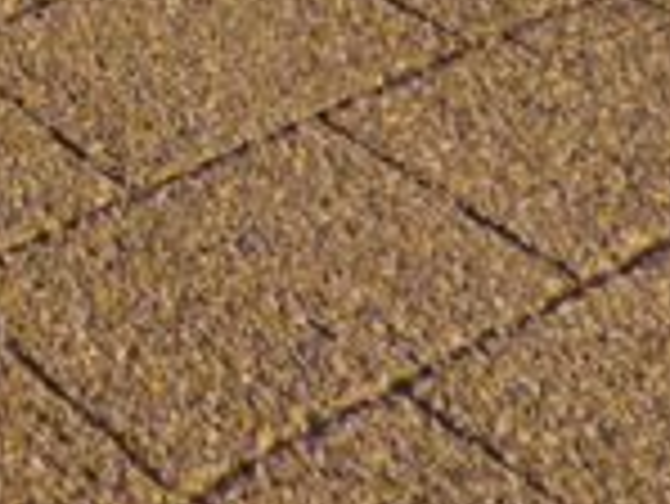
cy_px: -756
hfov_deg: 15.3
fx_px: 1860
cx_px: -769
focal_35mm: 96
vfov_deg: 12.0
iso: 40
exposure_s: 1/710
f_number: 2.2
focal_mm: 2.22
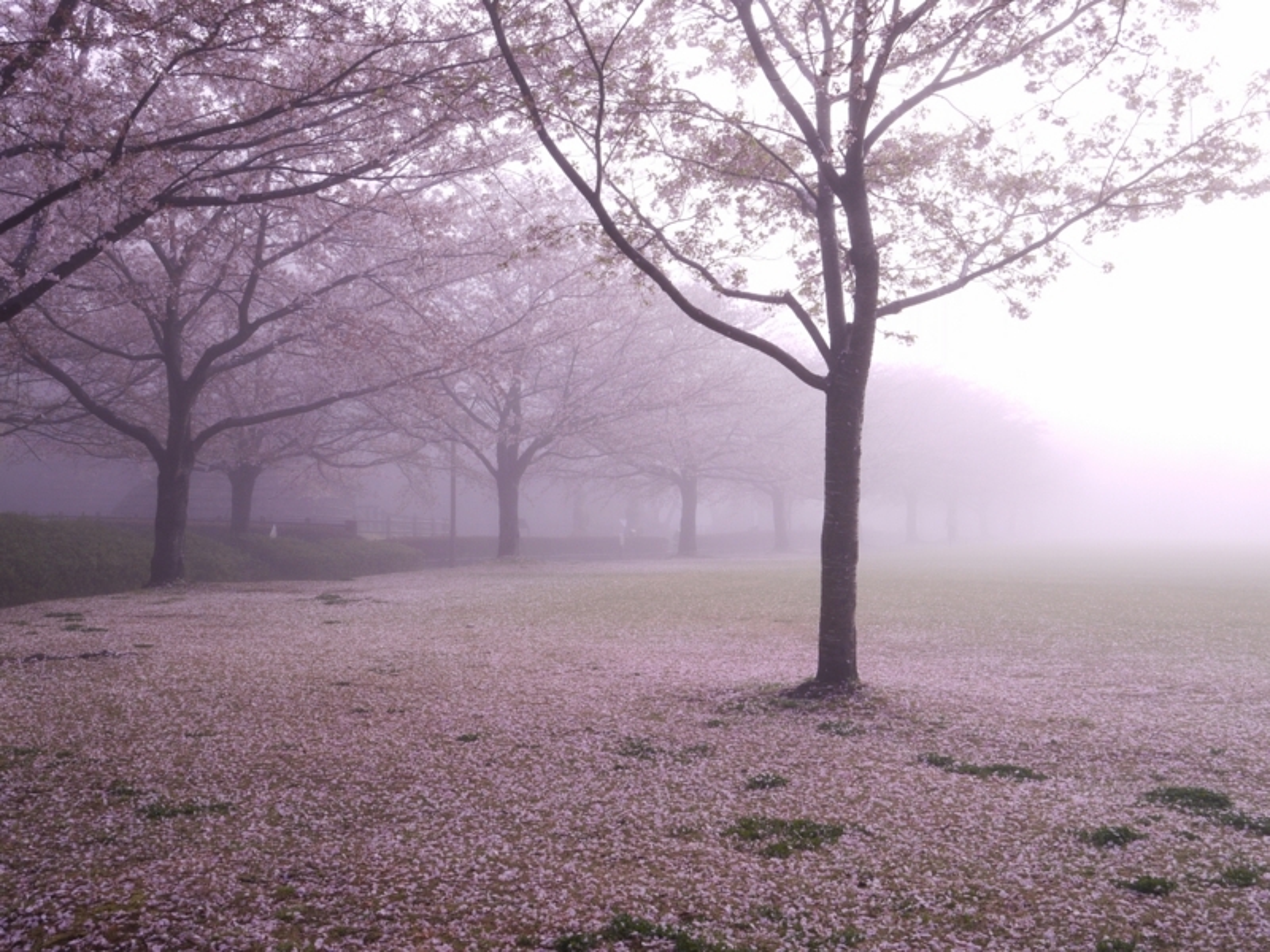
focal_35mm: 38
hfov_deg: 49.0
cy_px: 476
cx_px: 635
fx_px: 1394
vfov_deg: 37.7
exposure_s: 1/160
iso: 200
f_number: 9
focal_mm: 19
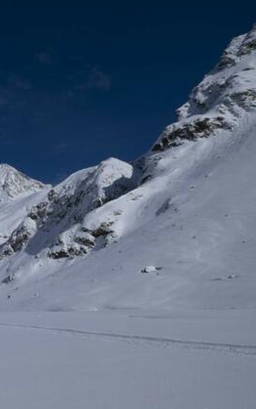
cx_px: -45
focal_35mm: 28
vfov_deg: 66.4
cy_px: 202
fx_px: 312
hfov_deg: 35.8
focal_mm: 12
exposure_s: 1/2500
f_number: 8
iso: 200
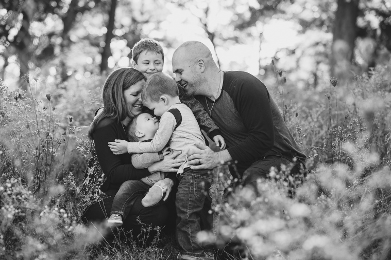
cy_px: 130
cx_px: 194
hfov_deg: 23.6
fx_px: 934
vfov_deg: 15.9
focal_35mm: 86
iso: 200
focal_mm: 85
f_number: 2.8
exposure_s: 1/400
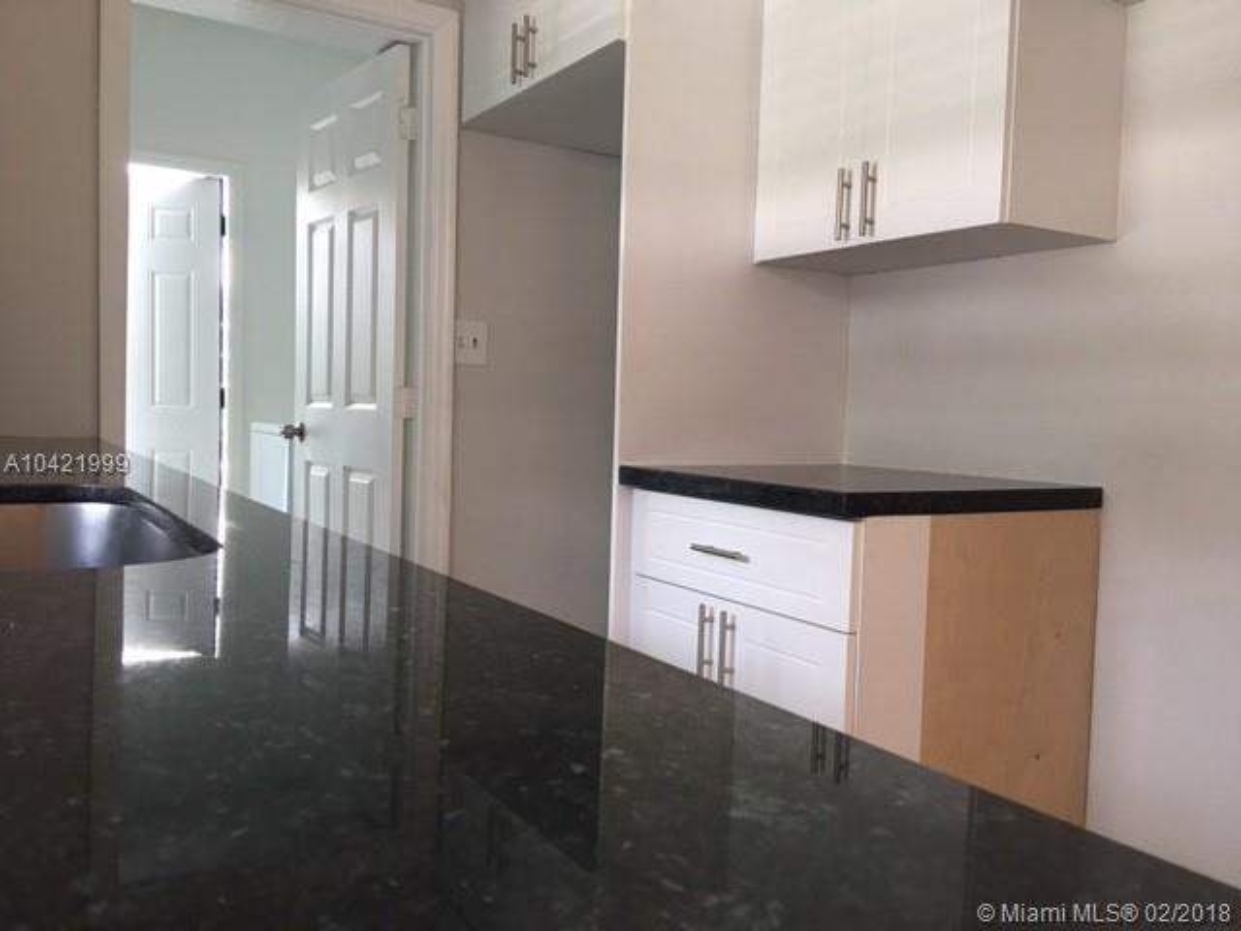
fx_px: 1040
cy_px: 466
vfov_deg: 48.2
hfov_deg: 61.7
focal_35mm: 29
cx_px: 620
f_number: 2.2
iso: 40
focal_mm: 4.15
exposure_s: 1/15
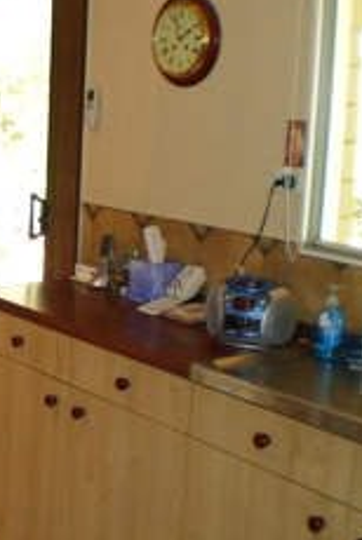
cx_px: -56
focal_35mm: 65
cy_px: 258
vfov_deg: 30.9
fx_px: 977
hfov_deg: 19.9
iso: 125
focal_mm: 6.3
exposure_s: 1/30
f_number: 3.1
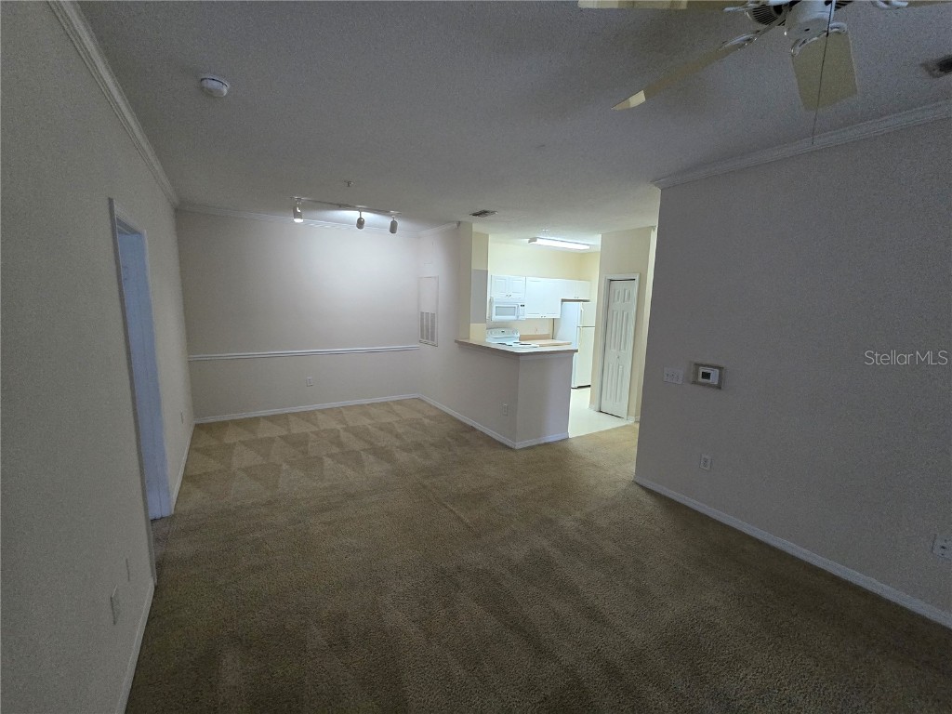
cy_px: 357
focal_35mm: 13
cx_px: 476
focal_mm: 2.2
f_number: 2.2
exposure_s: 1/60
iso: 800
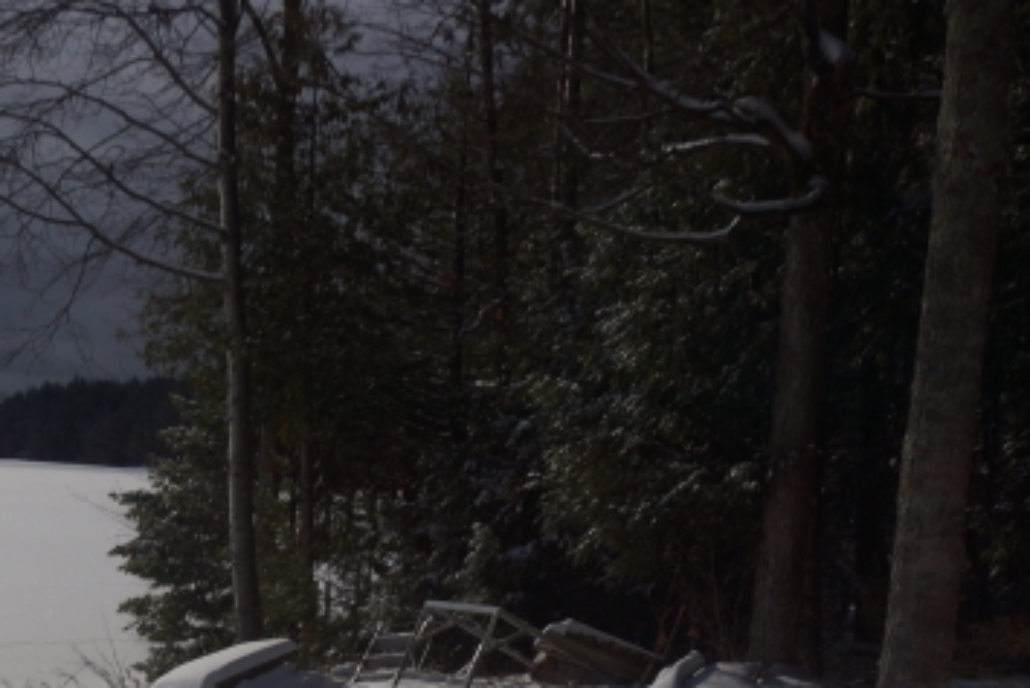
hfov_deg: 24.8
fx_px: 2175
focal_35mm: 76
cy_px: 894
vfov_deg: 16.9
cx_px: -110
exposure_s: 1/640
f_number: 8
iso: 100
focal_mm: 18
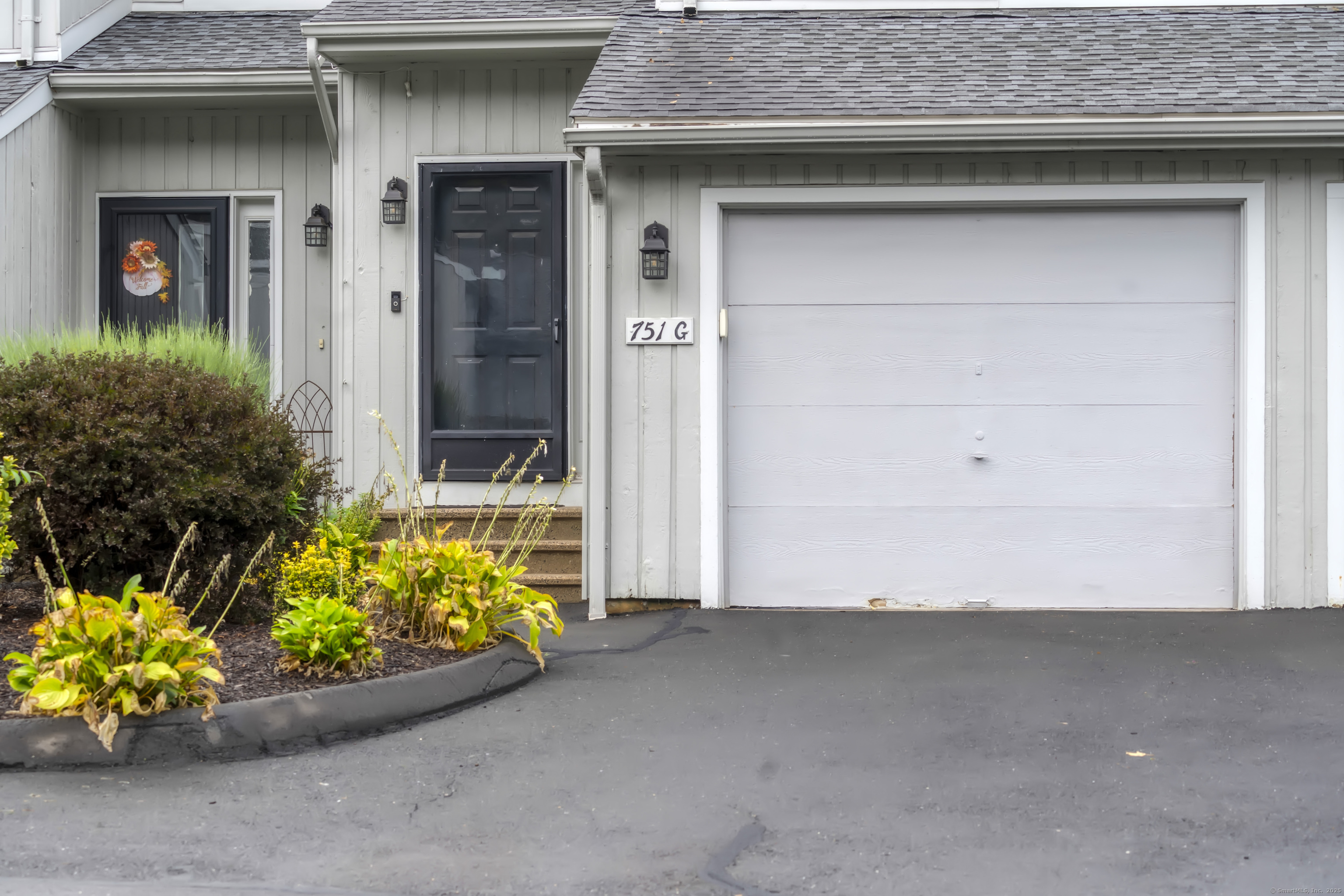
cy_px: 448
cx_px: 672
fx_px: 2613
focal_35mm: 70
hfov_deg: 28.8
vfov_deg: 19.5
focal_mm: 70
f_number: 6.3
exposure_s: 1/30
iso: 1250
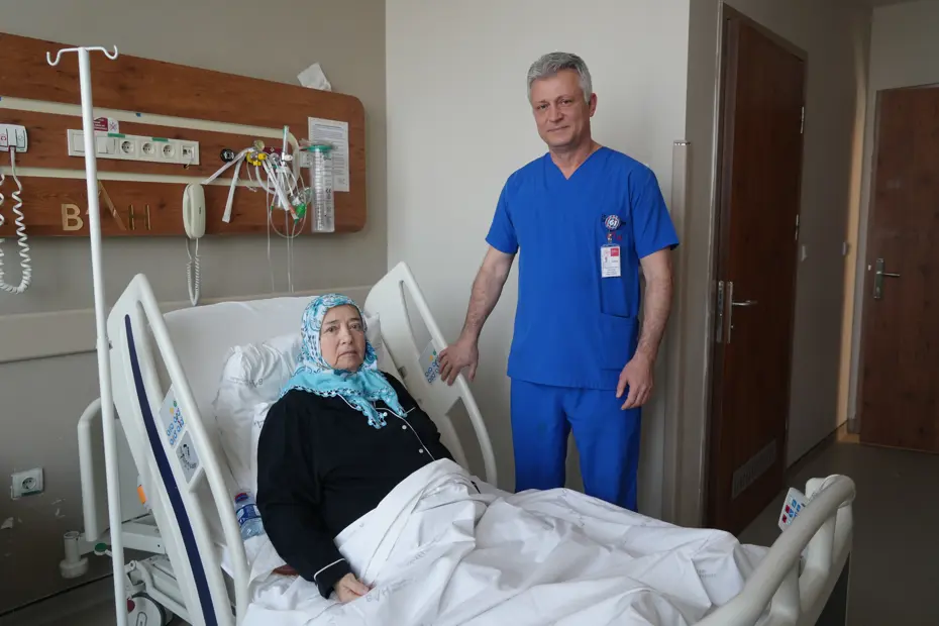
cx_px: 470
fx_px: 704
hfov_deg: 67.4
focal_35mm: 27
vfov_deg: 47.9
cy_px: 313
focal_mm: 27
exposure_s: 1/160
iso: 1000
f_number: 4
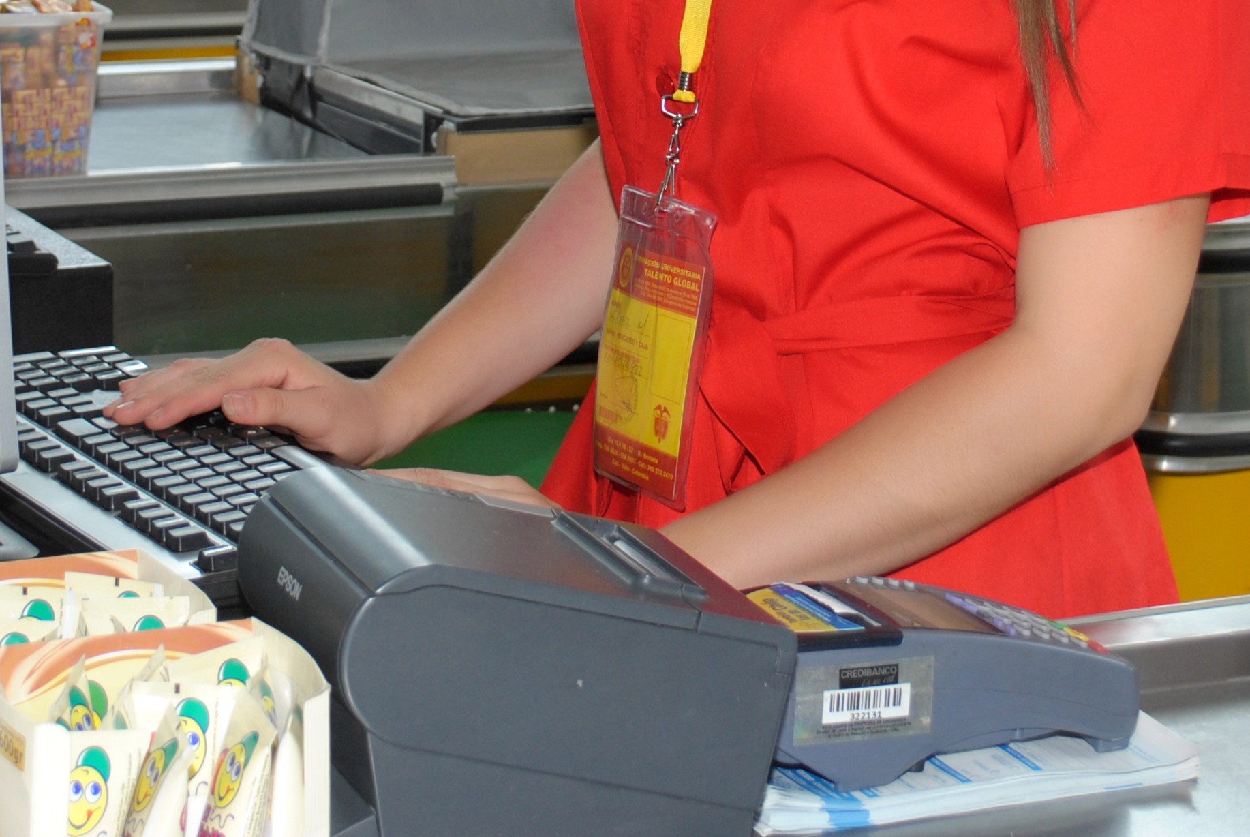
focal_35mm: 95
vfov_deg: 14.2
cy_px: 1
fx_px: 3303
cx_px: 685
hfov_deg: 21.4
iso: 200
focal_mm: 30
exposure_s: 1/60
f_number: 4.8
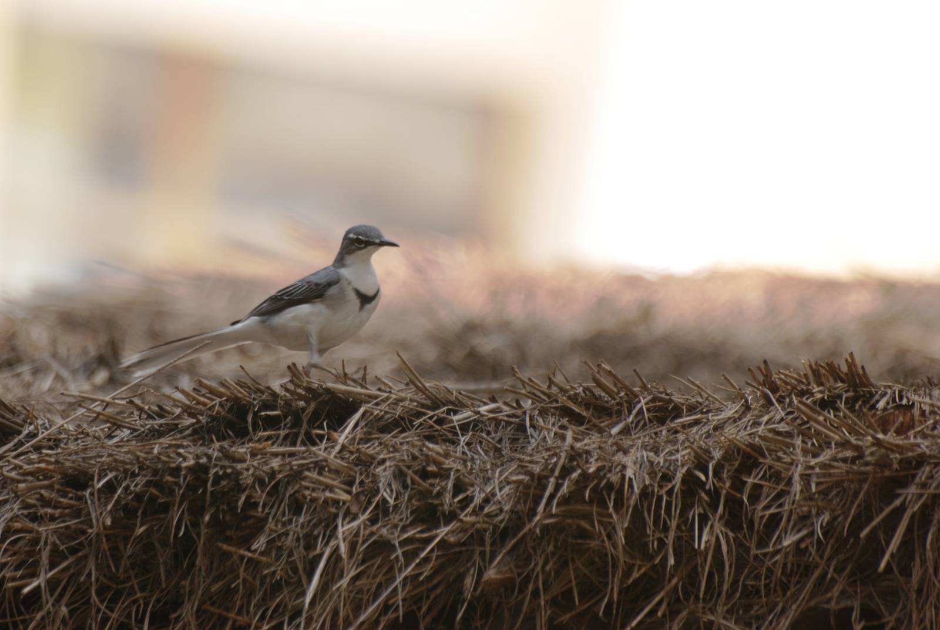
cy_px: 315
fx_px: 11764
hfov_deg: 4.6
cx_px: 470
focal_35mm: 450
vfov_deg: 3.1
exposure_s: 1/125
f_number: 5.6
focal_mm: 300
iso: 100
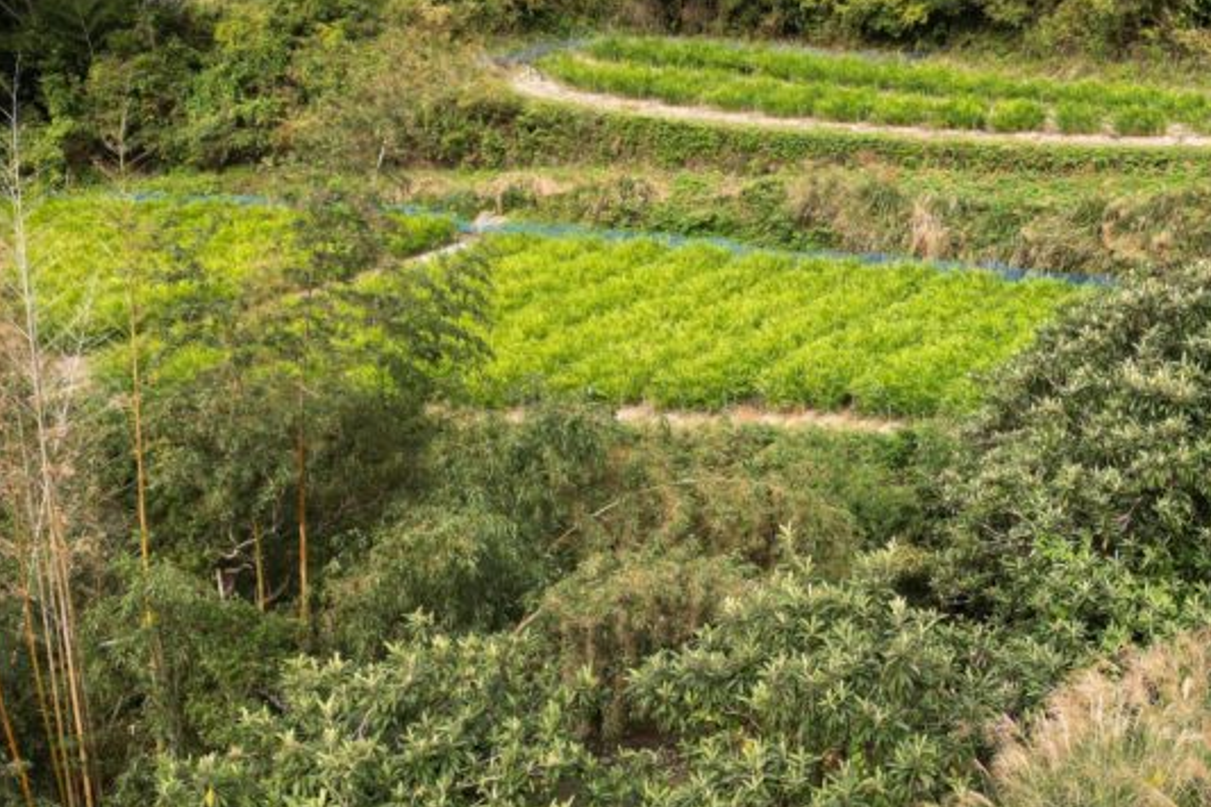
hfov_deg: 39.3
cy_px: 305
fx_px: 1614
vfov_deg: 28.0
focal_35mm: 48
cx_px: 995
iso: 100
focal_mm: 6.72
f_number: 1.7
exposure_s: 1/1000
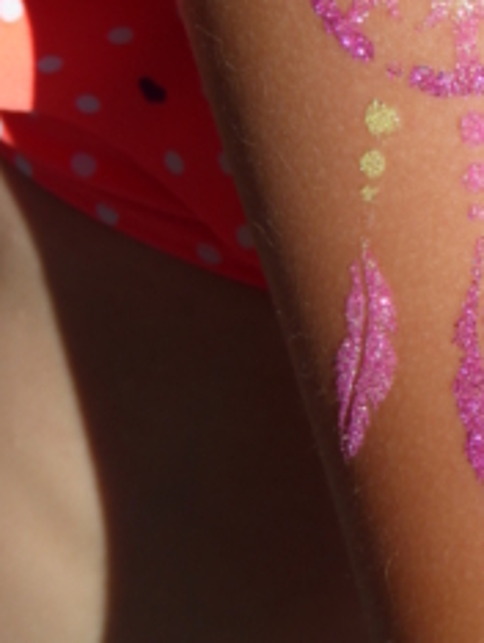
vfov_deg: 20.4
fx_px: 1749
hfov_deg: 15.5
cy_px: 55
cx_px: 463
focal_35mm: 94
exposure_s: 1/1000
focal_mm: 7.8
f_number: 3.9
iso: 100
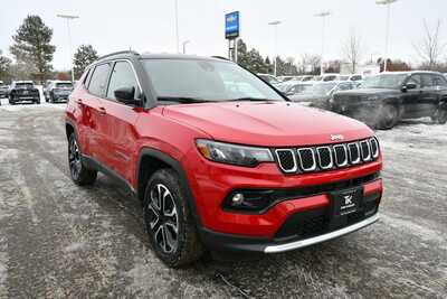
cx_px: 224
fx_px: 373
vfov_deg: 43.6
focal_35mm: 30
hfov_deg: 61.9
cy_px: 150
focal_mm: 20
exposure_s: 1/250
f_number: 6.3
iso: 200
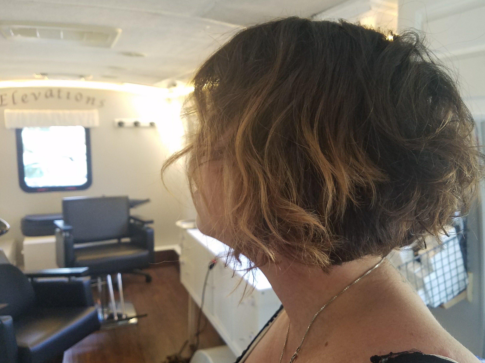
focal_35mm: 32
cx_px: 275
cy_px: 176
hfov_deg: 56.6
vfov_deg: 44.2
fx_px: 448
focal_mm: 4.2
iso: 160
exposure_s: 1/40
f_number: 1.7
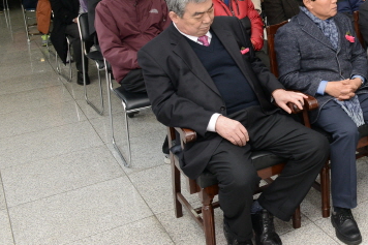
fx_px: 552
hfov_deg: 32.3
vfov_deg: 24.2
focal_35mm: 54
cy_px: 19
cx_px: 410
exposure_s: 1/125
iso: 1250
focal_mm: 24
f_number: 6.3
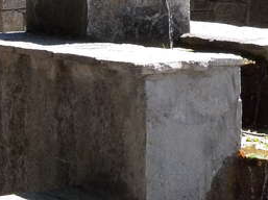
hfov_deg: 11.8
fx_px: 1283
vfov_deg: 8.9
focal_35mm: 166
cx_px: 240
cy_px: 34
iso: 200
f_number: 4.3
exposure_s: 1/500
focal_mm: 10
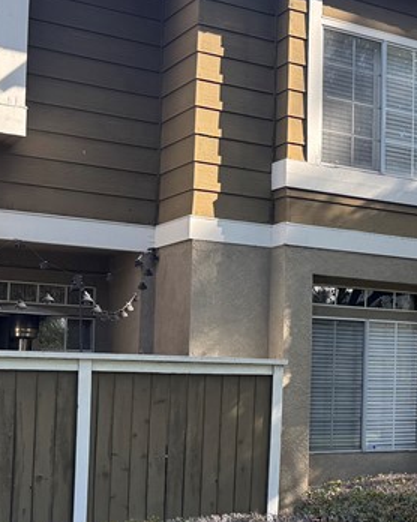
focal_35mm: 69
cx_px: 567
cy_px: 328
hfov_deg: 20.0
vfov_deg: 27.4
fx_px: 1065
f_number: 1.78
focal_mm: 6.76
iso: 80
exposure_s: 1/822
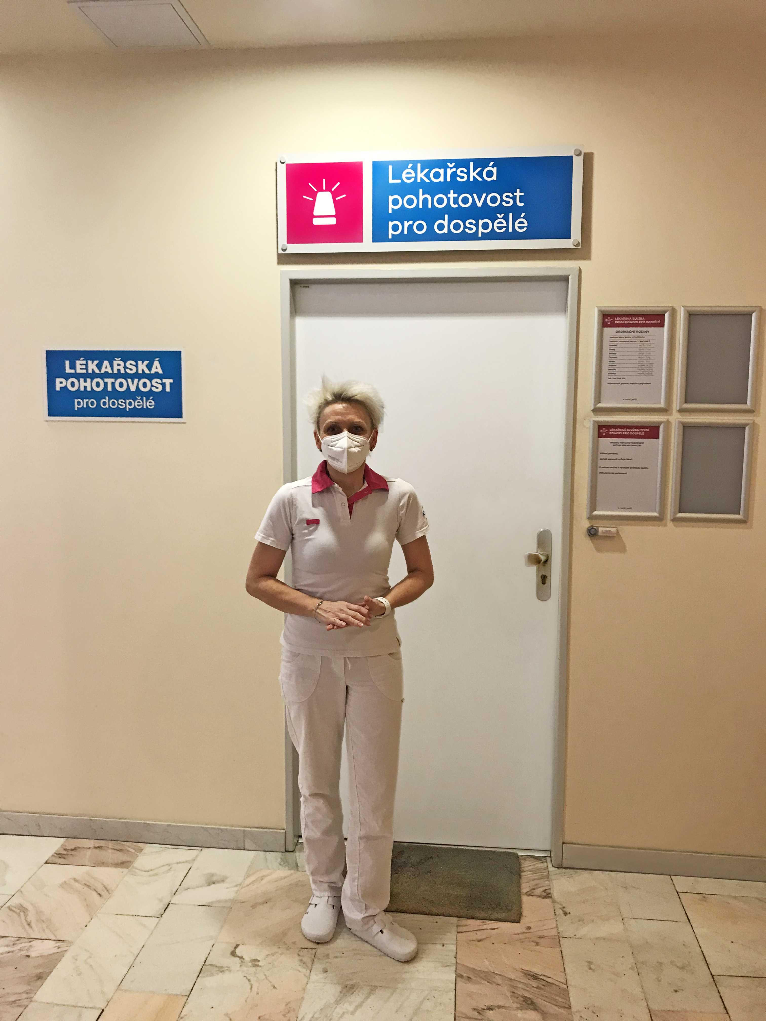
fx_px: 826
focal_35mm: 28
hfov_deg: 49.7
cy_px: 510
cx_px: 383
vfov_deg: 63.4
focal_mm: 3.99
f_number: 1.8
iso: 40
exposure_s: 1/20
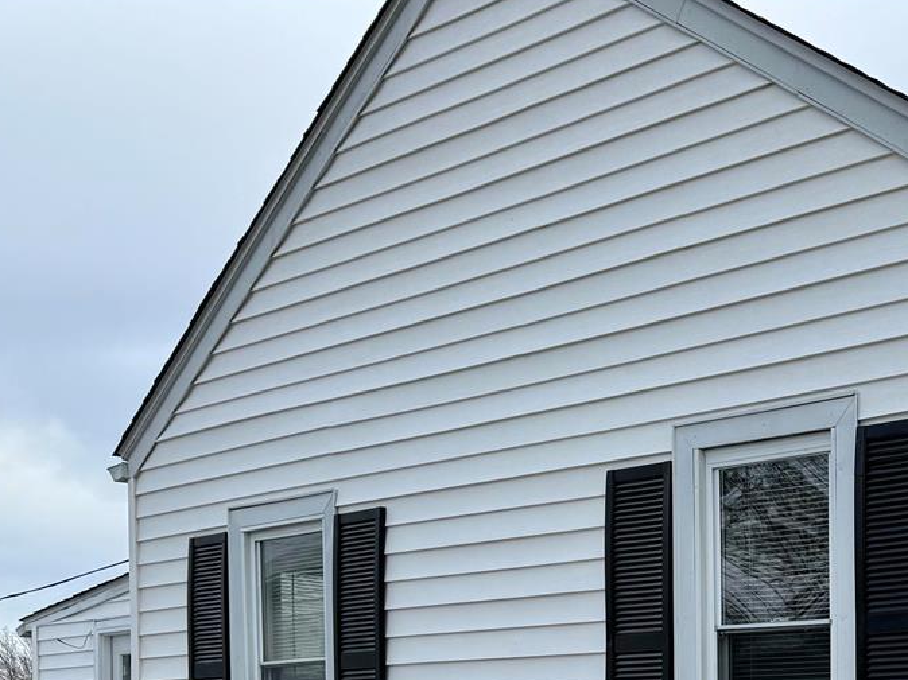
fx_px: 1495
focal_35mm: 57
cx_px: 977
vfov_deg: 23.6
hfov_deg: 30.5
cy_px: 796
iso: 80
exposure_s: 1/2801
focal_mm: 6.76
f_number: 1.78
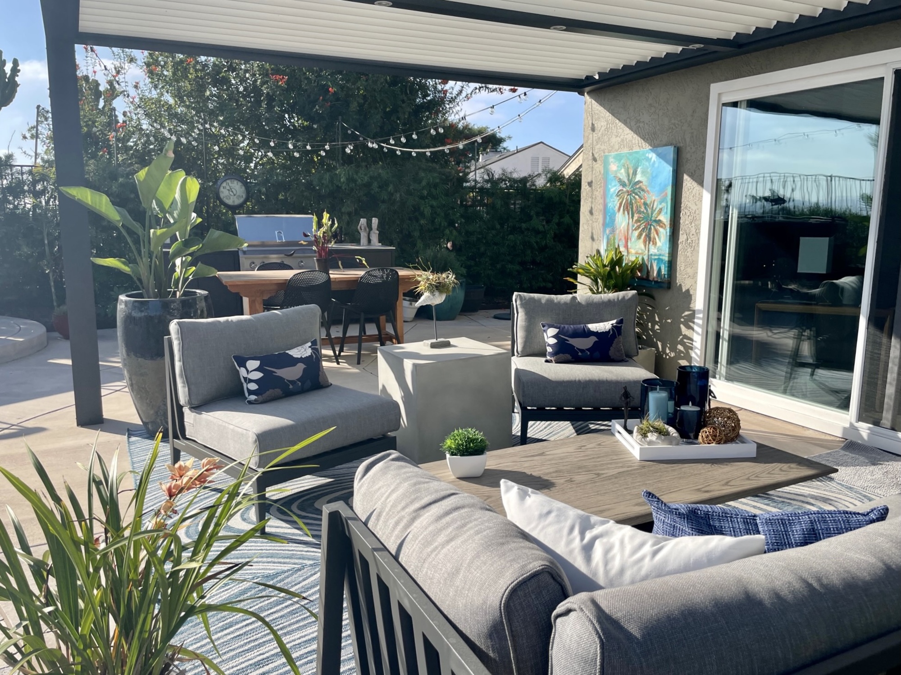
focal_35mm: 26
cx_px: 450
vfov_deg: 53.0
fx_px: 677
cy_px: 338
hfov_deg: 67.3
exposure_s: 1/2398
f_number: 1.6
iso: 32
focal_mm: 4.2
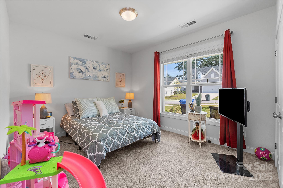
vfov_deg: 77.3
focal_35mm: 15
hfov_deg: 100.4
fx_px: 118
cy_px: 94
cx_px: 142
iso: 250
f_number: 8
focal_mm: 10
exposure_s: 1/2
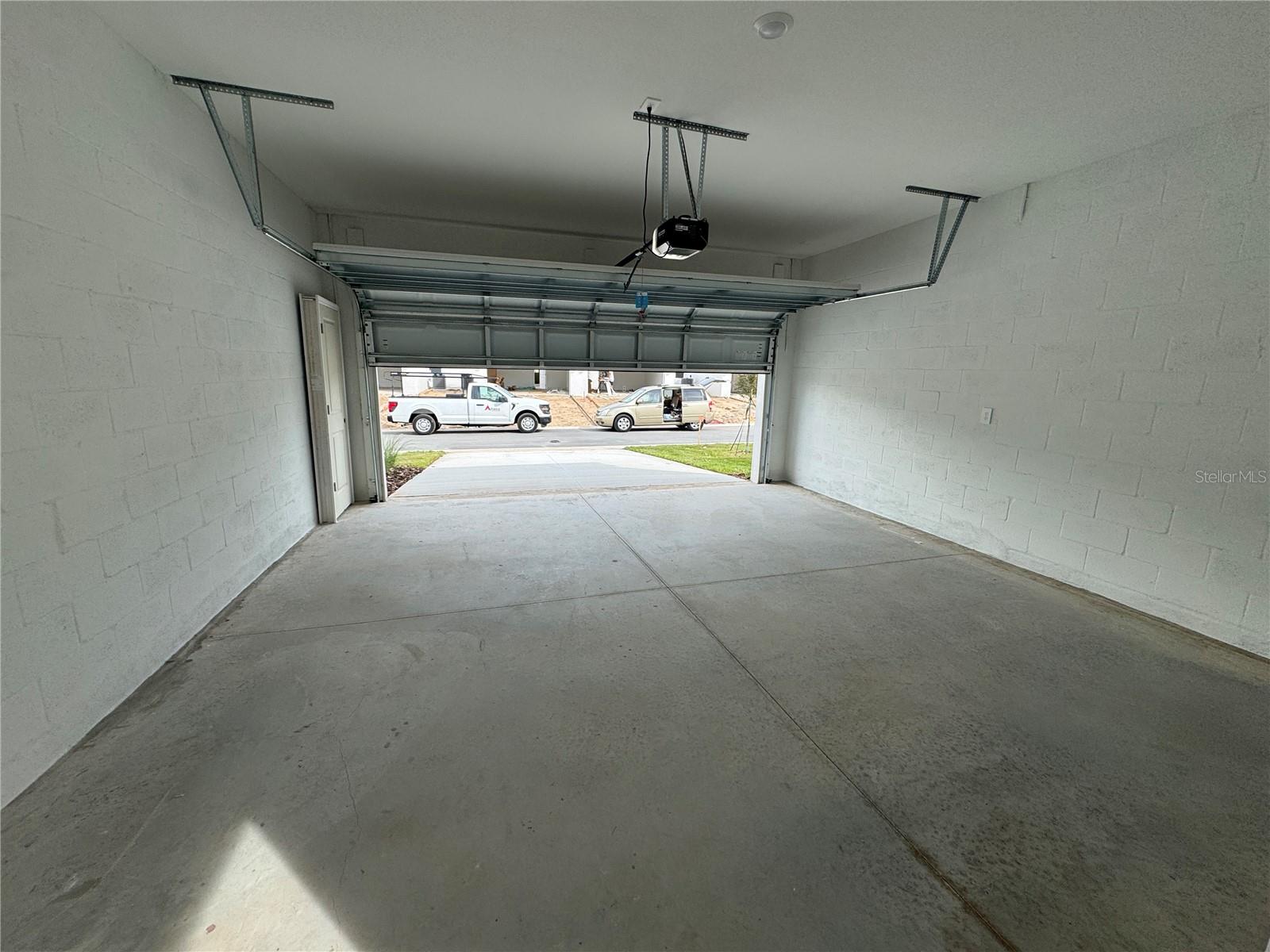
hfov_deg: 102.1
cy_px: 476
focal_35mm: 14
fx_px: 514
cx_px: 635
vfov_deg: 85.7
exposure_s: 1/591
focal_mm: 2.22
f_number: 2.2
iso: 40
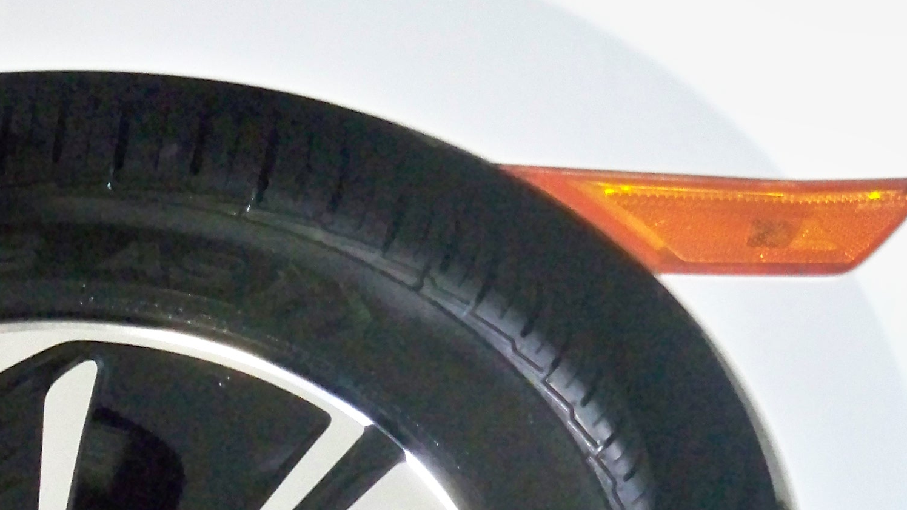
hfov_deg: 22.3
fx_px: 2236
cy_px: 603
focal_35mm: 93
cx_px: 67
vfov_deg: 12.7
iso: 1250
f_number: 3.1
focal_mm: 6.3
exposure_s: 1/60
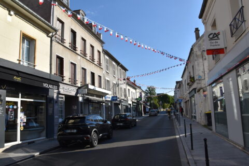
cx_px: 124
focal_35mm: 27
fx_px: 187
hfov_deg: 67.4
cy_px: 83
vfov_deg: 47.9
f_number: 10
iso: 200
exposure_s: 1/400
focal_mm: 18
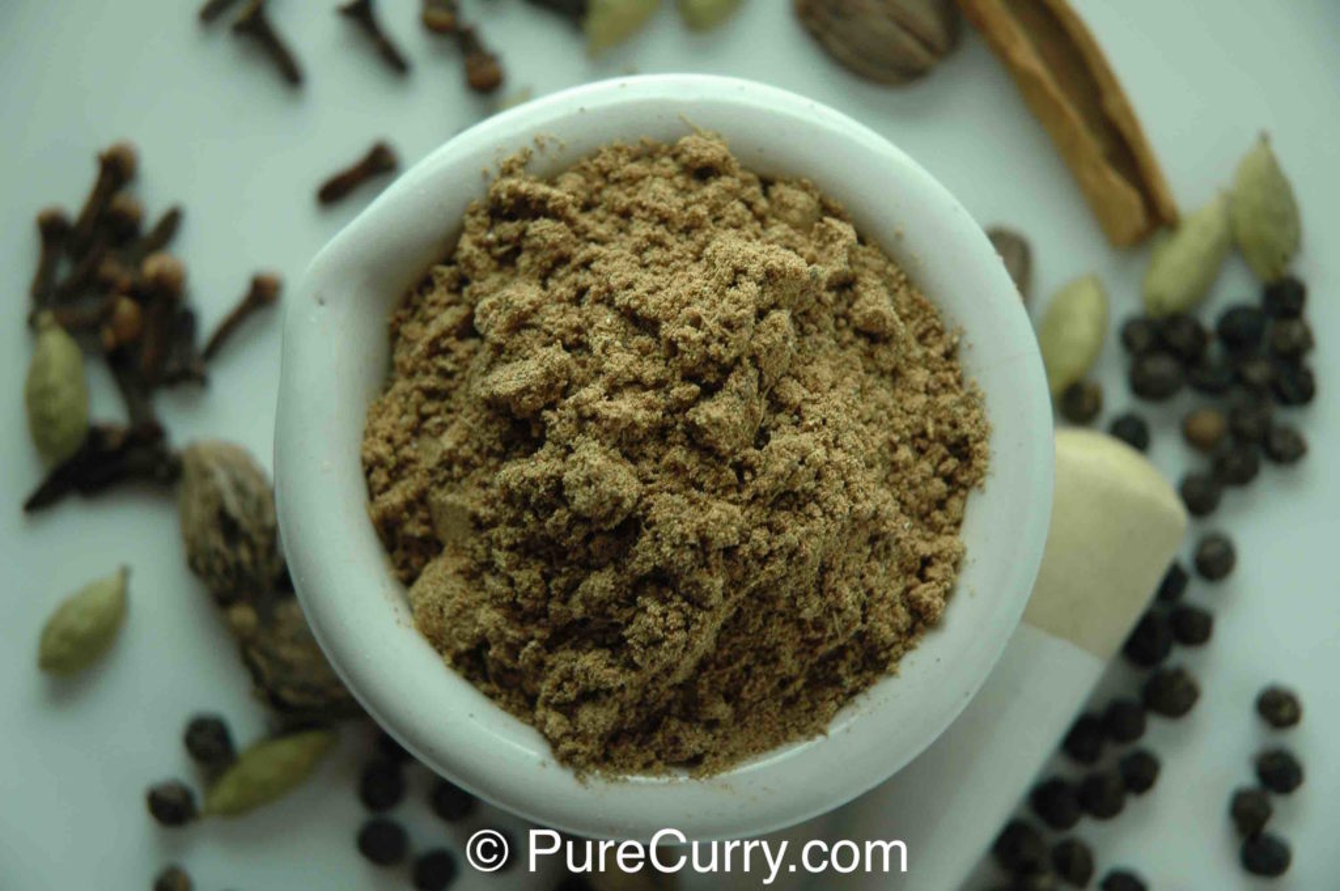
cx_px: 670
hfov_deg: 19.5
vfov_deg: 13.0
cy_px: 446
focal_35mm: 105
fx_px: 3905
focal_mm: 70
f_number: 4.5
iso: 400
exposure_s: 1/60
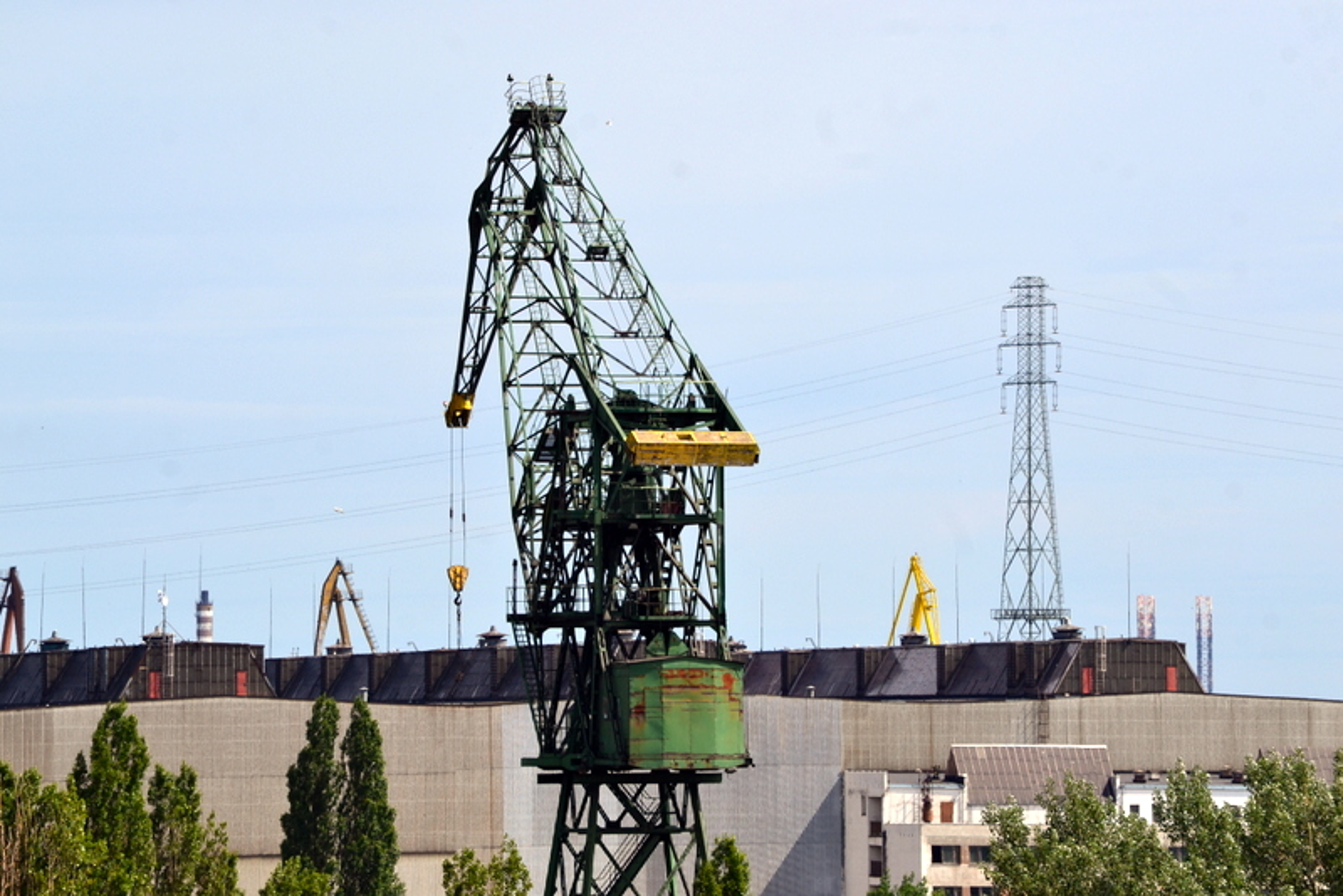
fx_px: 10076
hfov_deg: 7.6
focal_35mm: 270
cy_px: 448
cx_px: 672
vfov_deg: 5.1
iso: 250
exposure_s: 1/500
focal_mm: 180
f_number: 11
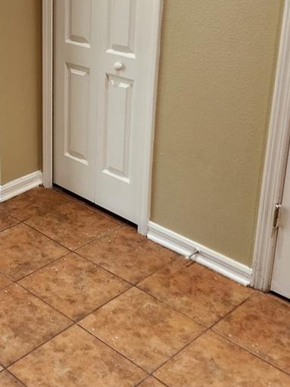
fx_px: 603
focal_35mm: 54
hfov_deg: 25.9
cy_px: 99
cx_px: 14
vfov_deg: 34.8
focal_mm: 6.4
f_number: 1.8
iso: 250
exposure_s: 1/120
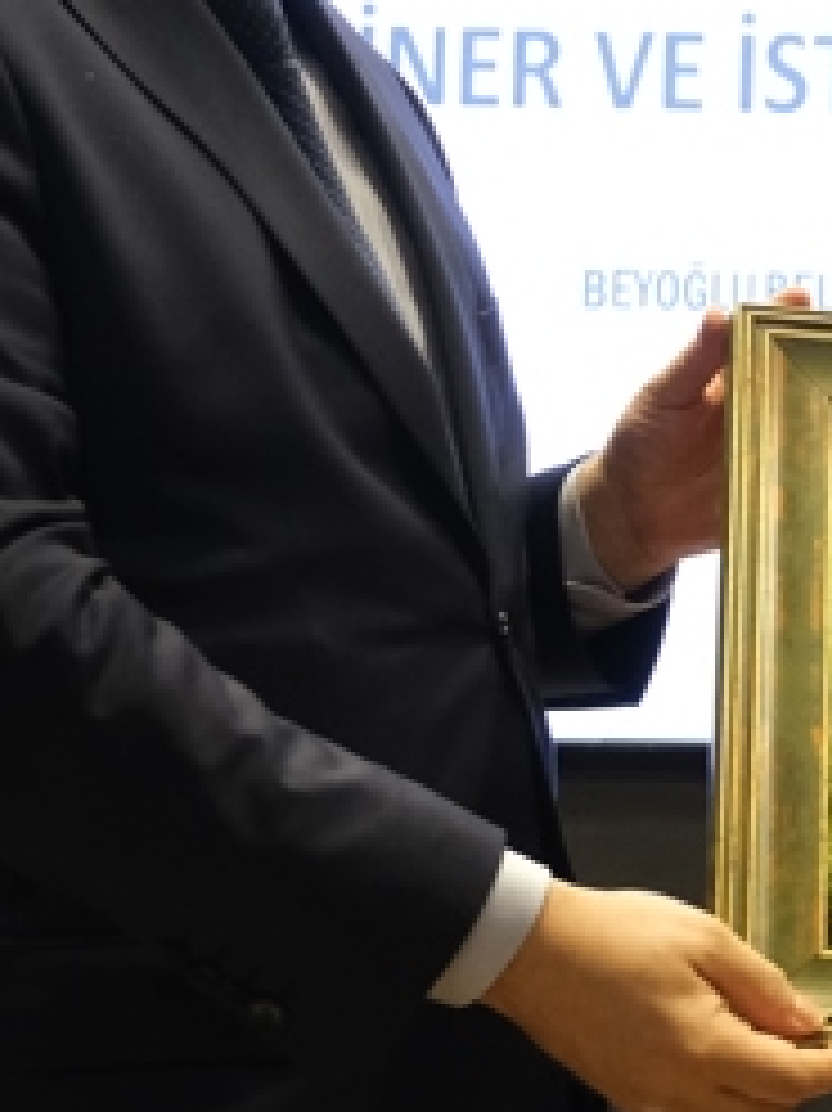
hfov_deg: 12.6
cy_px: 347
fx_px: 3592
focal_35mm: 112
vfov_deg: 17.5
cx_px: 1246
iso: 2500
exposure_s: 1/100
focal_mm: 21.2
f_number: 4
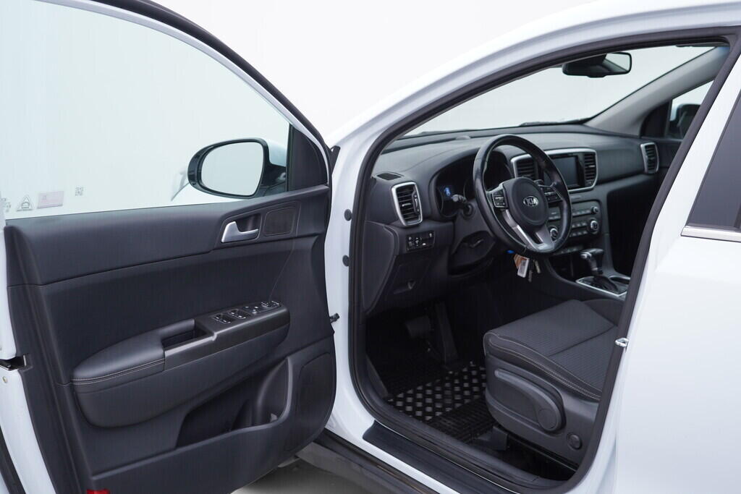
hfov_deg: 53.1
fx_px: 741
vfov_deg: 36.9
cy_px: 247
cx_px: 370
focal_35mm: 36
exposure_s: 1/60
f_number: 3.5
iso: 125
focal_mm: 24
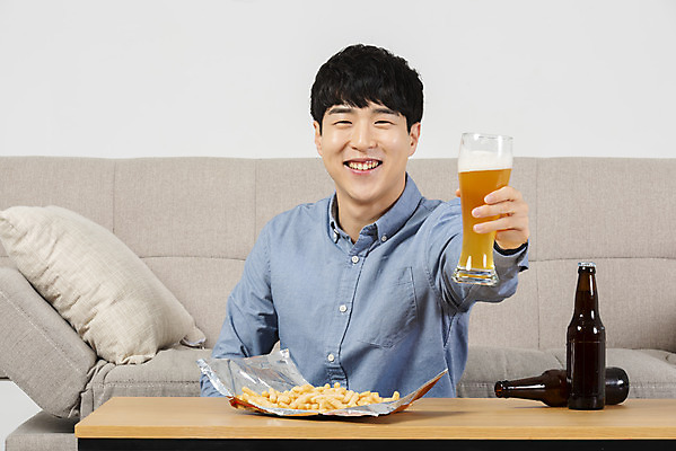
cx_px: 338
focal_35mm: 122
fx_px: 2292
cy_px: 226
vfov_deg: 11.2
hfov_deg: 16.8
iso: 100
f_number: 11
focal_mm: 122
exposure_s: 1/125
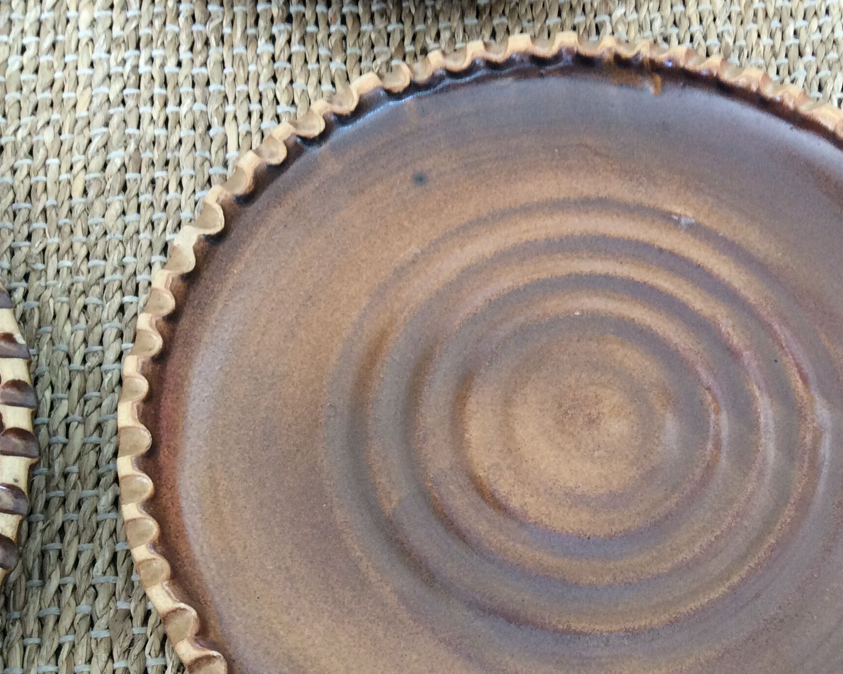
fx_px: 1173
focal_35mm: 47
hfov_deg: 39.0
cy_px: 452
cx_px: 570
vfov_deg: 31.8
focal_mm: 3.3
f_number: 2.4
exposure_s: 1/25
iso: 64
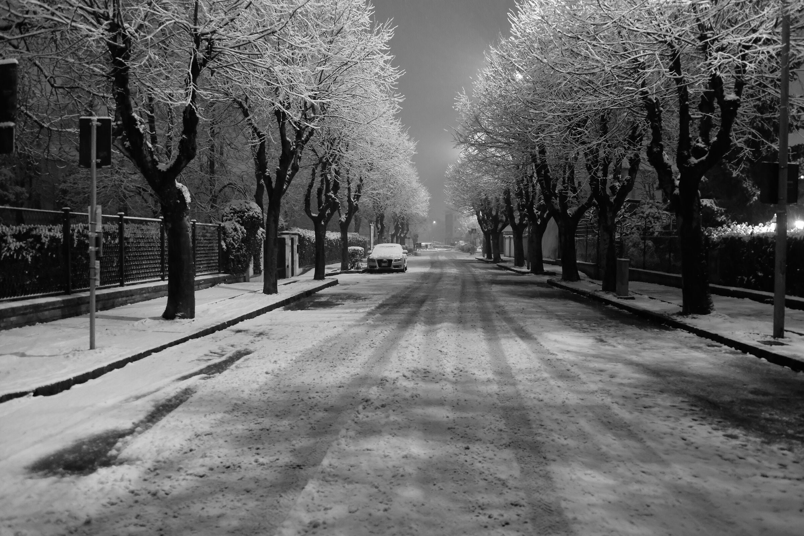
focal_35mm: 27
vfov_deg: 47.9
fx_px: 603
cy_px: 268
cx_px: 402
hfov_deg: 67.4
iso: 3200
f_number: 3.5
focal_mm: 18
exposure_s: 1/15
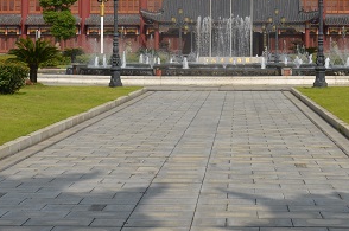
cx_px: 214
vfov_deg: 14.1
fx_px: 912
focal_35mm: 94
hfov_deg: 21.6
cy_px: -31
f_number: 9
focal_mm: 25
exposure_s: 1/320
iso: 100
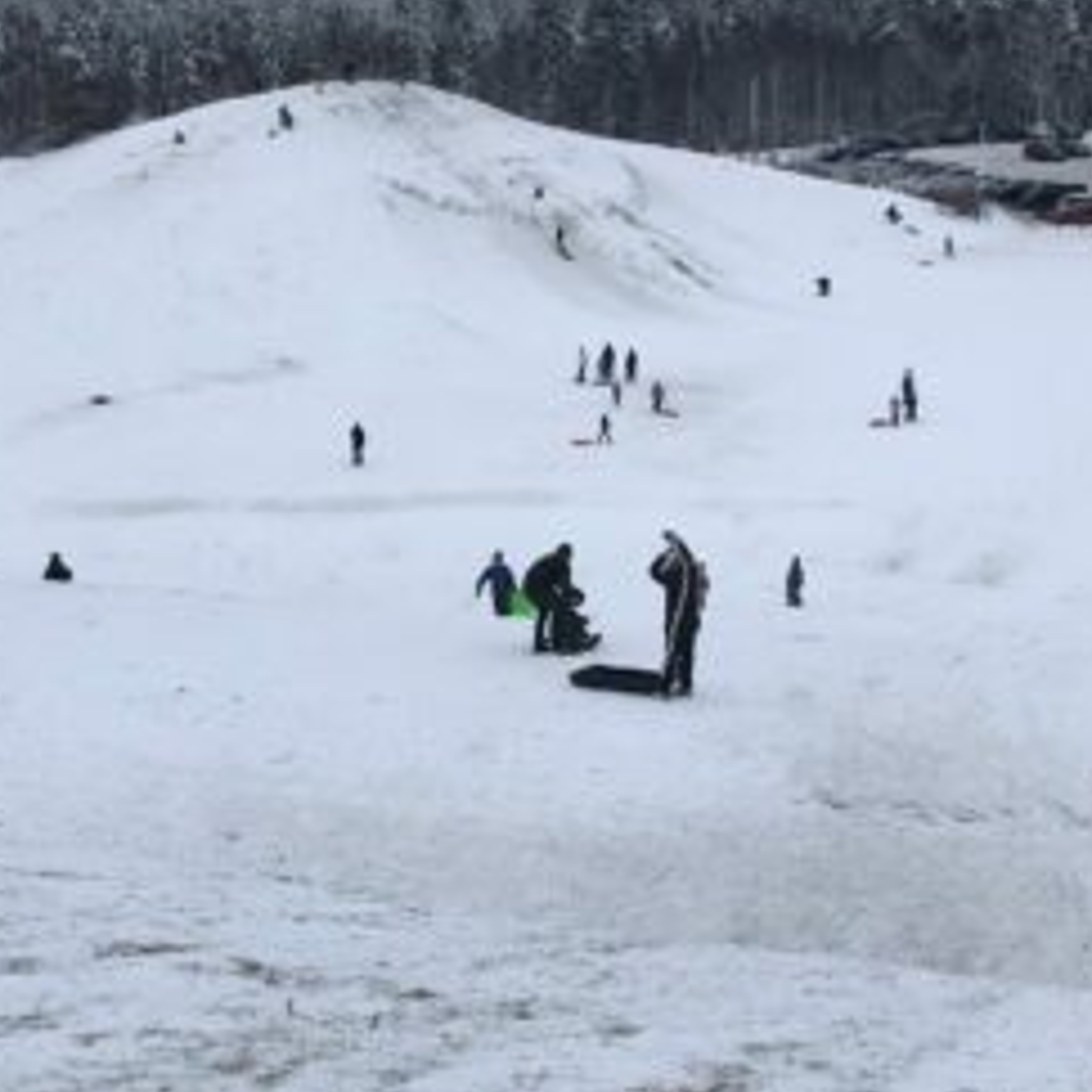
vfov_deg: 25.3
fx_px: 2427
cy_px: 593
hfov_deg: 25.4
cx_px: 533
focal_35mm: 68
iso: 20
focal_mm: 3.99
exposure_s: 1/271
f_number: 1.8
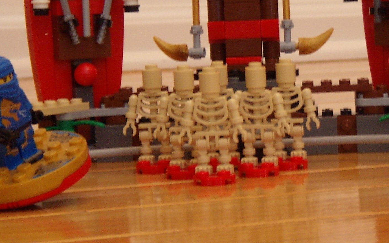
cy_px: 59
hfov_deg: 15.0
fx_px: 1474
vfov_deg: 9.4
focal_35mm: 139
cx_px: 251
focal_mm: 11
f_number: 3.9
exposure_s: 1/8.74
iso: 100
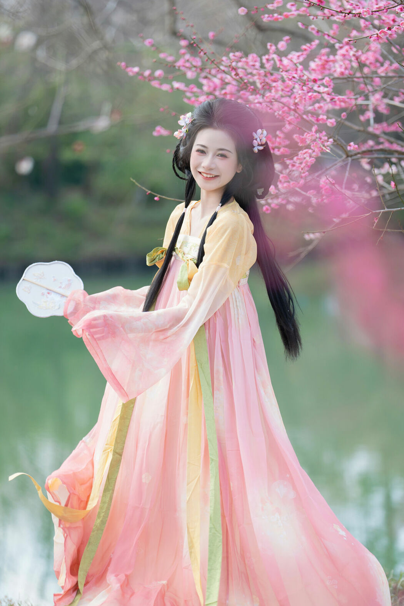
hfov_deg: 9.9
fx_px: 2340
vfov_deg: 14.8
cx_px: 202
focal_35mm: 139
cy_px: 303
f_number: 2.8
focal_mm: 139
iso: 250
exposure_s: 1/500
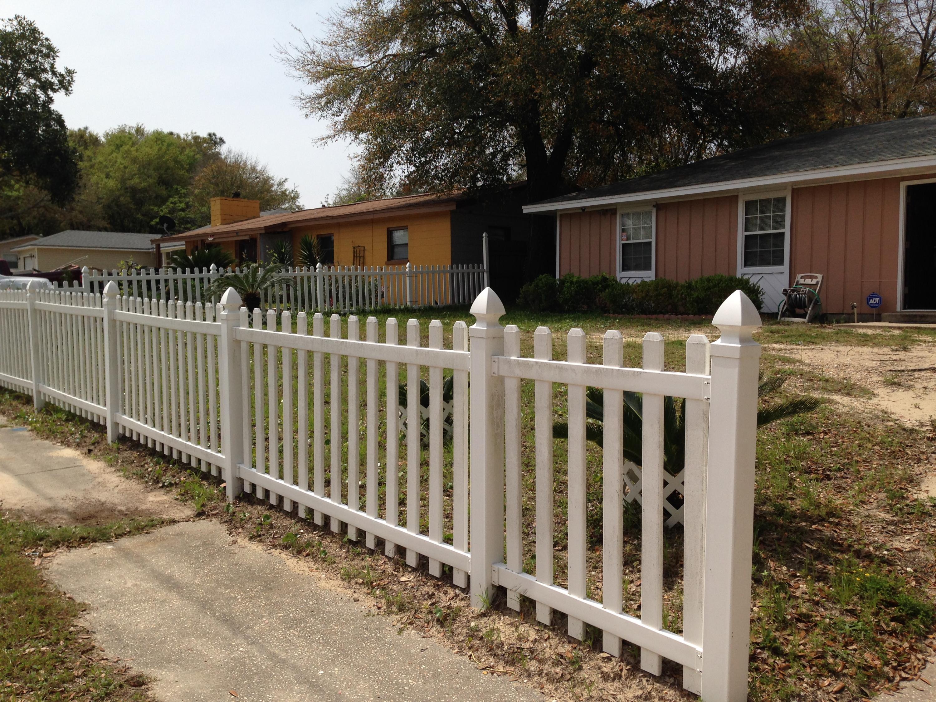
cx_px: 468
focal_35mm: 33
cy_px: 351
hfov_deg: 55.4
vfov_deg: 42.9
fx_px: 892
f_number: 2.4
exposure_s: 1/2463
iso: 50
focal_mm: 4.12
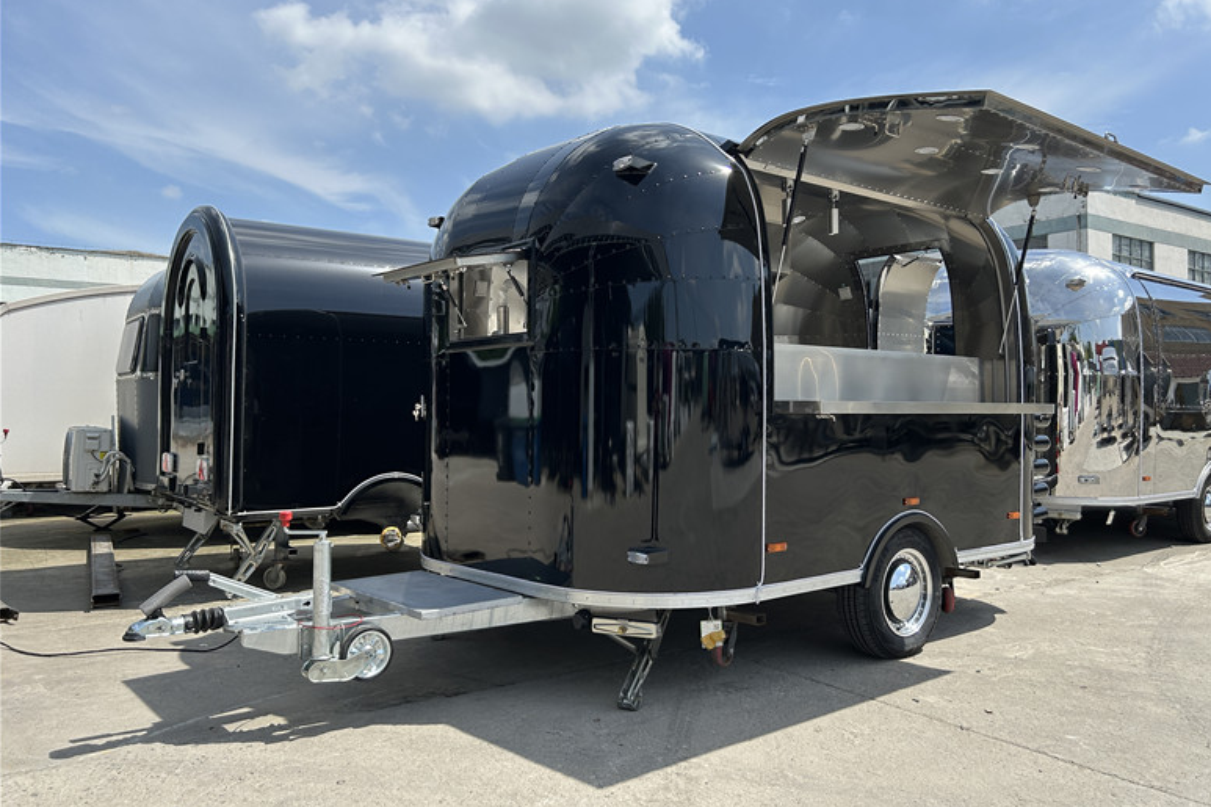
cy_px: 365
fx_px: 942
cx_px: 625
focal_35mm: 28
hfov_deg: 65.5
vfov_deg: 46.3
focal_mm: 5.7
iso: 50
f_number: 1.5
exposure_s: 1/4115
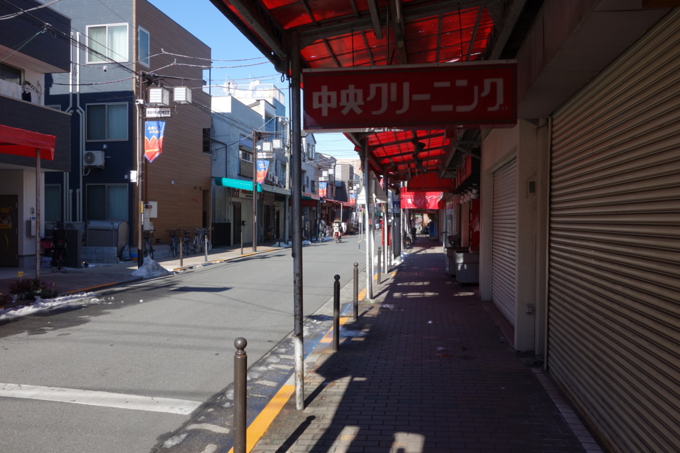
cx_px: 340
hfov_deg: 65.5
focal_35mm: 28
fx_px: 529
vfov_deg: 46.4
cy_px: 226
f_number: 5.6
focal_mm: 10.4
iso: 125
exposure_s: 1/320
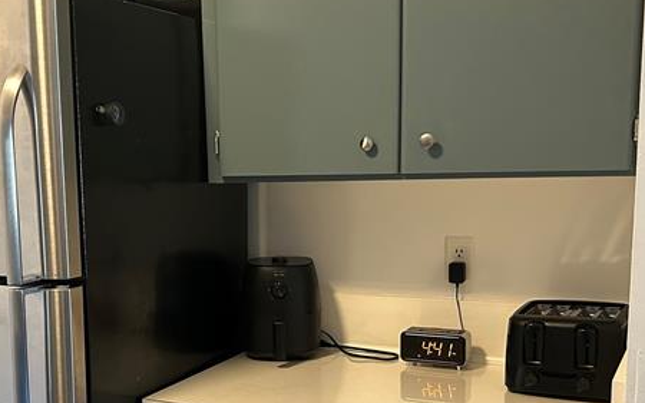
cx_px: 215
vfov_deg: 26.0
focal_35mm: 49
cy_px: 297
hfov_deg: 40.6
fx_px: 861
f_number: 1.5
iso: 320
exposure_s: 1/60
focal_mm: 5.7
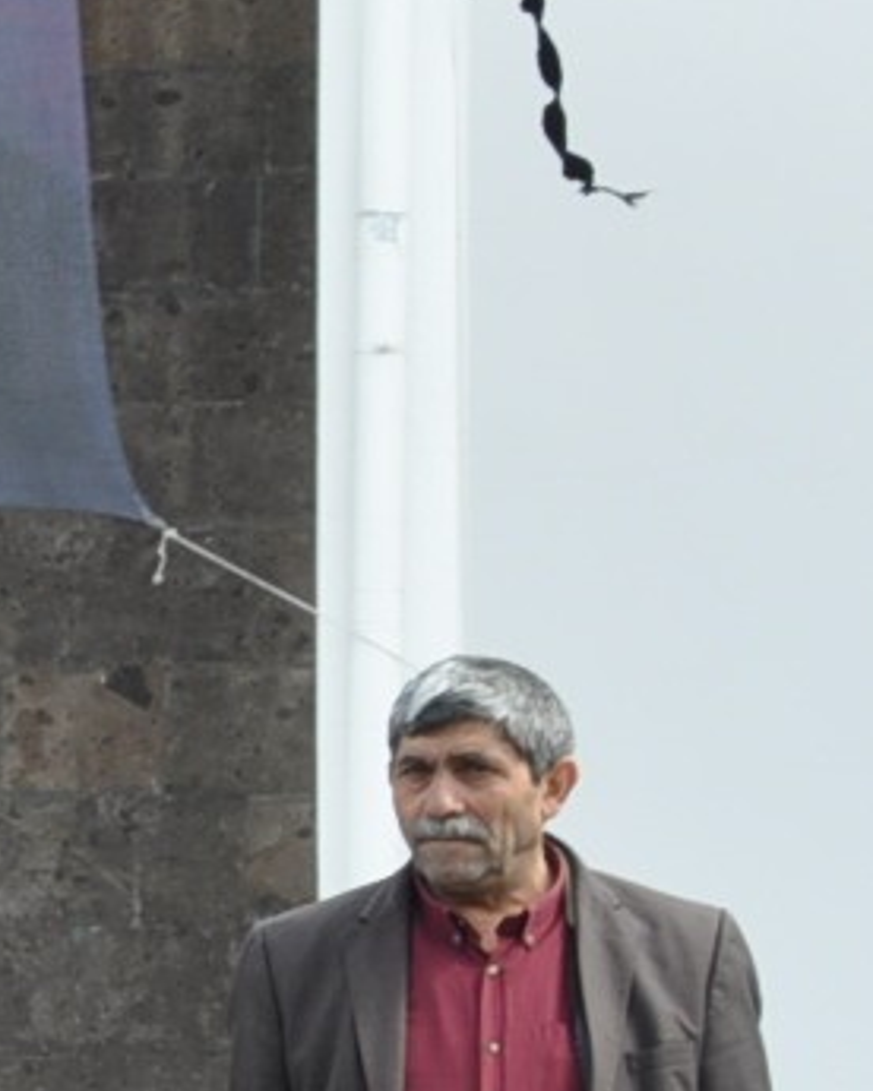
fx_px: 11853
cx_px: -2075
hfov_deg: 4.0
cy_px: 1167
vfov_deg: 5.3
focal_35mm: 367
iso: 200
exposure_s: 1/80
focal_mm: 42
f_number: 9
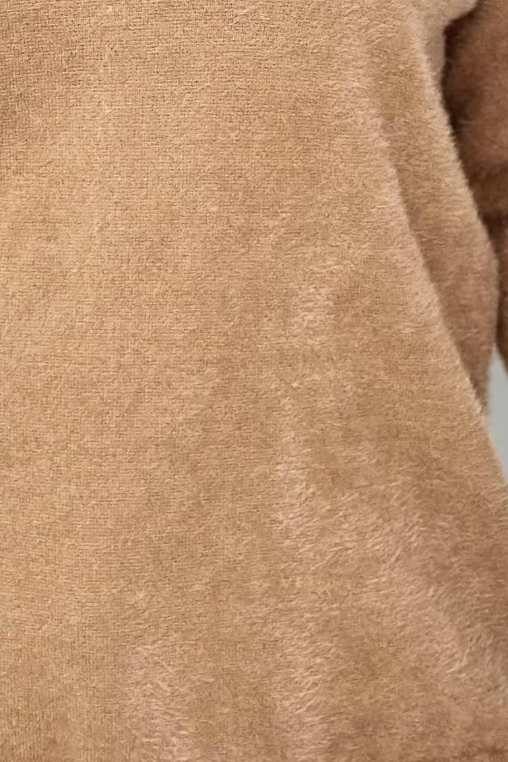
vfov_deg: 11.4
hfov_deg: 7.7
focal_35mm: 178
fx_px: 3767
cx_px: 148
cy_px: -119
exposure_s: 1/100
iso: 100
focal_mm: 6.86
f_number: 1.78
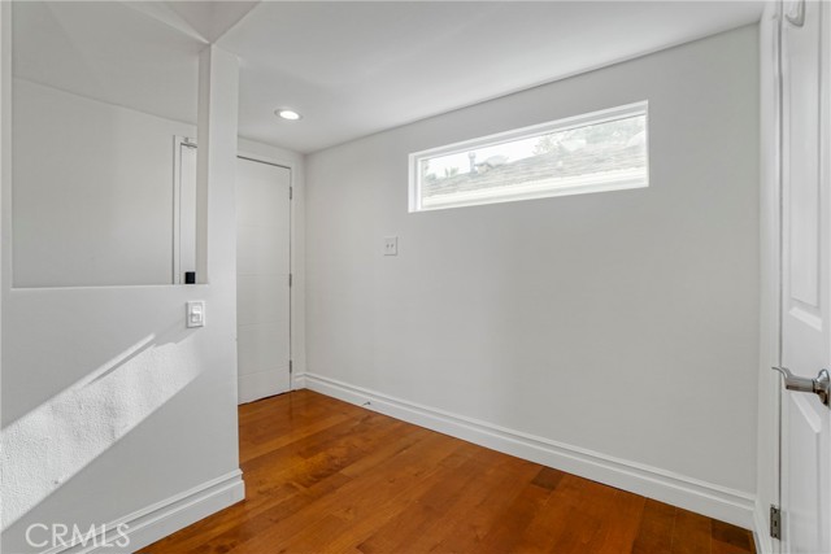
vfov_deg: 77.4
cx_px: 416
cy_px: 277
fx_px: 346
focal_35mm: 15
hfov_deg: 100.4
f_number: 5.6
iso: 400
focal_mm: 10
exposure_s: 1/40
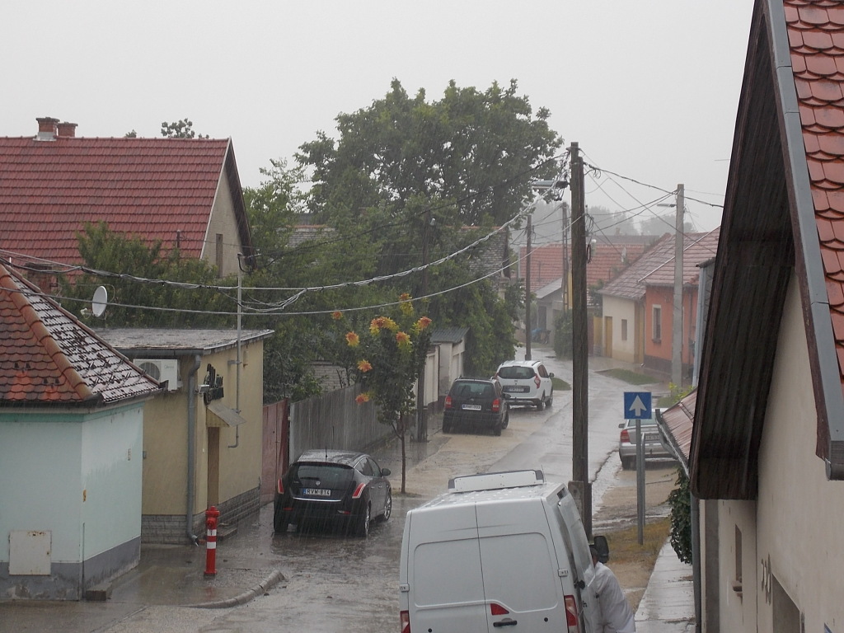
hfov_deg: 20.2
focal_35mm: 97
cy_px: 316
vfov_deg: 15.2
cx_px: 422
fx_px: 2365
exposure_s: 1/30
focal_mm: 17.2
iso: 80
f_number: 4.6
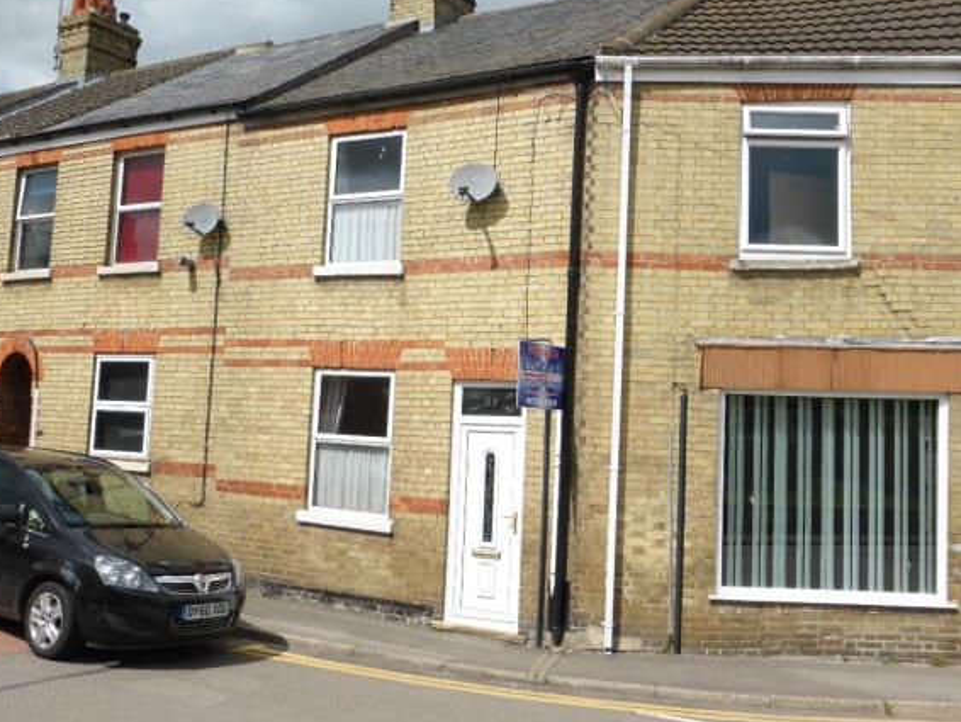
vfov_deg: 40.7
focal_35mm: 35
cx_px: 469
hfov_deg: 52.6
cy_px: 359
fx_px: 972
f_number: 3.7
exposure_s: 1/1000
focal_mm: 6.1
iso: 100
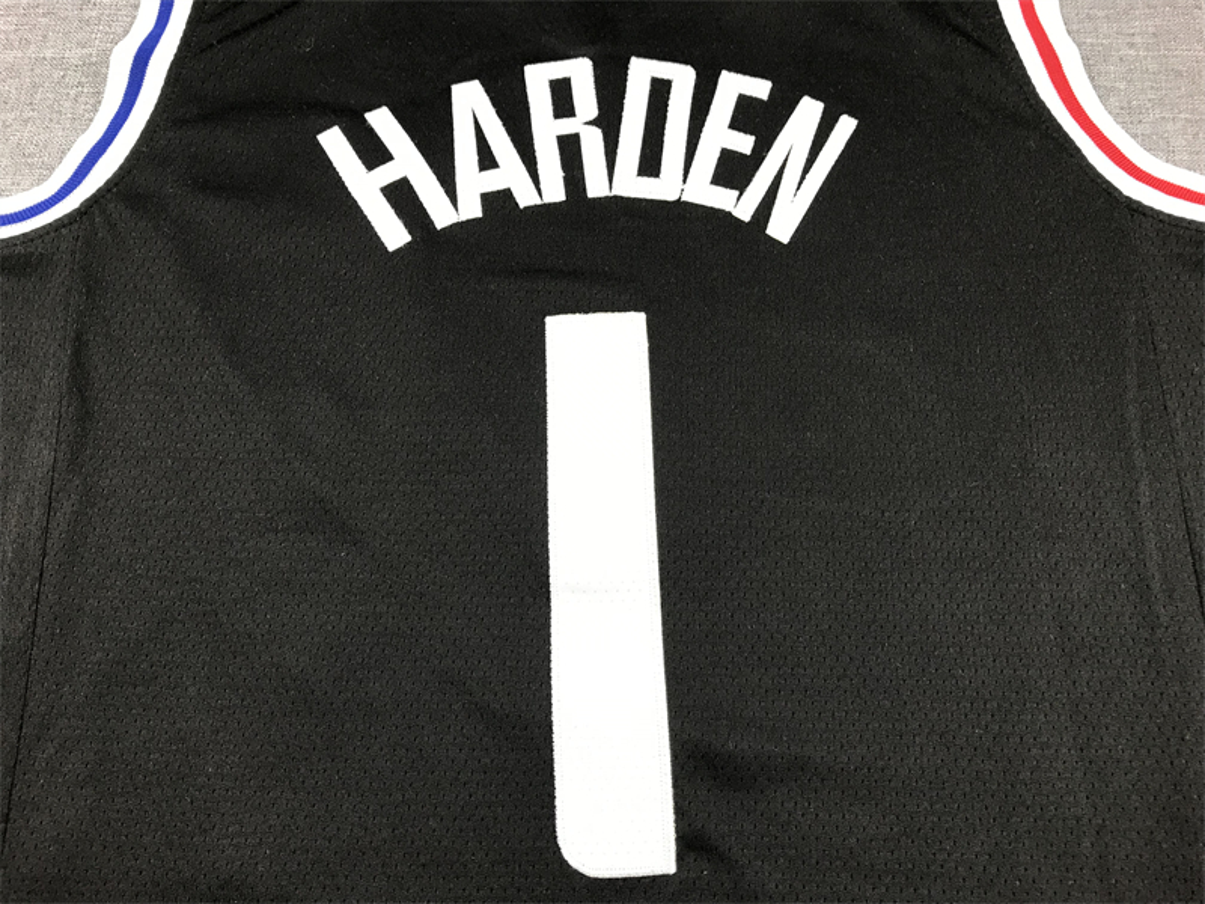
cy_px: 452
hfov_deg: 63.4
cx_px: 602
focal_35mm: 28
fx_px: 975
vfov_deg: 49.7
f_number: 1.8
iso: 20
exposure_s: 1/33
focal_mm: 3.99
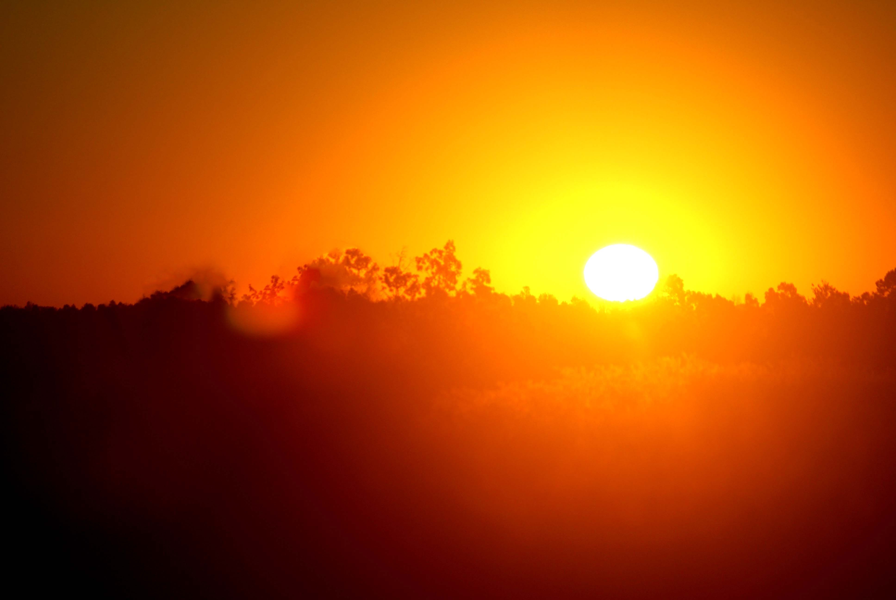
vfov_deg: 4.6
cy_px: 300
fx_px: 7476
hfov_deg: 6.9
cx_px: 448
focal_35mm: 300
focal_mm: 200
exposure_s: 1/2000
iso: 100
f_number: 5.6
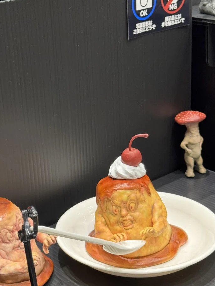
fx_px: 629
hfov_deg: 19.3
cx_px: 63
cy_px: 149
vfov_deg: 25.7
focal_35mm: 76
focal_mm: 6.86
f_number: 1.78
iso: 250
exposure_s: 1/50
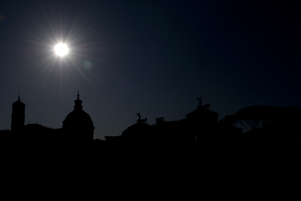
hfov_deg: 44.9
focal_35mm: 44
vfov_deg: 30.9
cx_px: 150
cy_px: 100
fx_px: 364
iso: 100
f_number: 16
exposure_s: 1/1250
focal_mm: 29
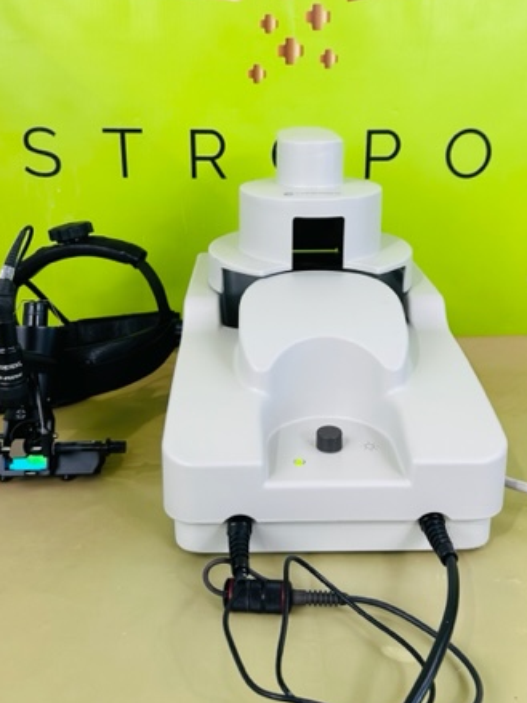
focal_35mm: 35
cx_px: 269
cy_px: 287
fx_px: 711
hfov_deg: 40.7
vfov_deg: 52.3
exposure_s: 1/120
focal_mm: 6.86
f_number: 1.78
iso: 80
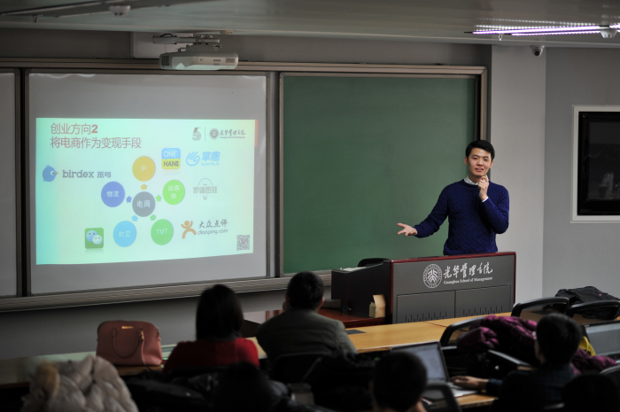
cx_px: 310
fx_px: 1462
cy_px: 206
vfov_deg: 16.0
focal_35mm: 85
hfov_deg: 23.9
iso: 400
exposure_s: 1/160
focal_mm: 85
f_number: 1.8
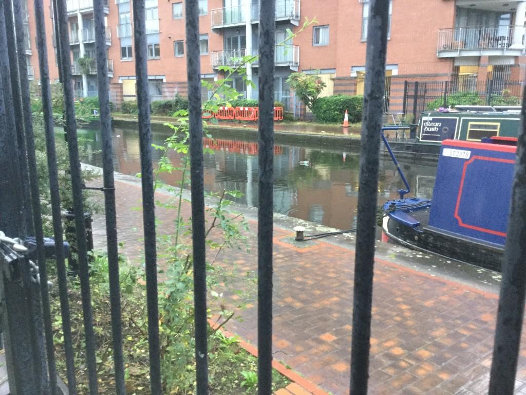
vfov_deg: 45.4
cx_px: 263
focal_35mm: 31
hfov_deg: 58.4
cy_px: 198
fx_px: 471
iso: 160
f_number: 2.4
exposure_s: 1/33
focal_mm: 3.3
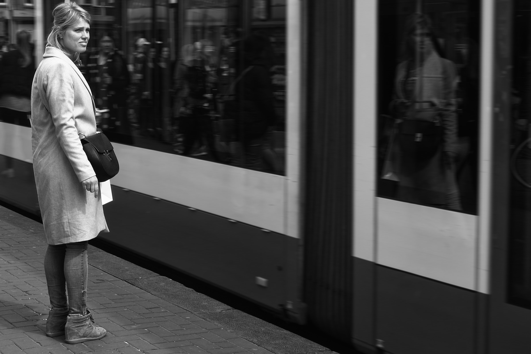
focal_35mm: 40
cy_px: 177
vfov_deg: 33.4
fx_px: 590
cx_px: 266
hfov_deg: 48.5
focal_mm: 26.5
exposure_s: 1/125
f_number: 7.1
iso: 400
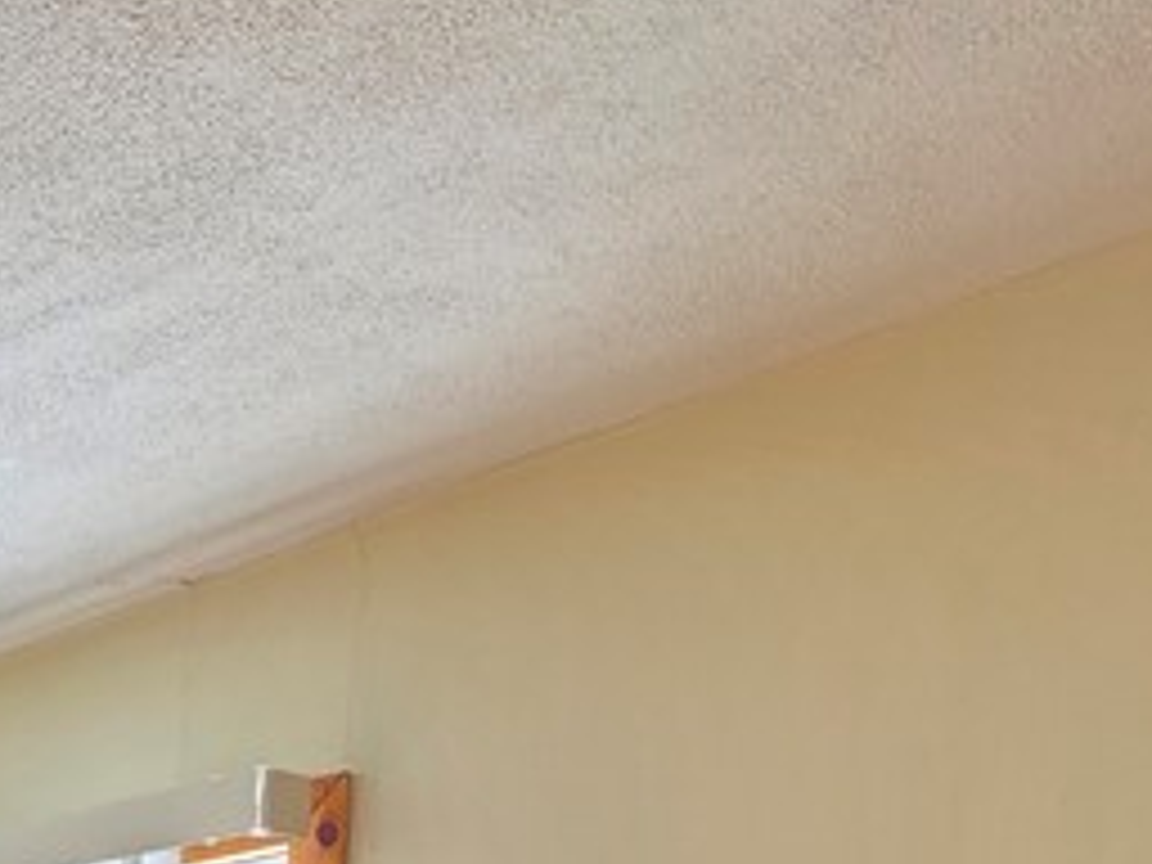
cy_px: 1454
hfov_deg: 25.4
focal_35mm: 52
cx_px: -662
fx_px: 1731
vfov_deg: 21.2
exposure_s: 1/120
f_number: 1.9
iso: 40
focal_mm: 2.2
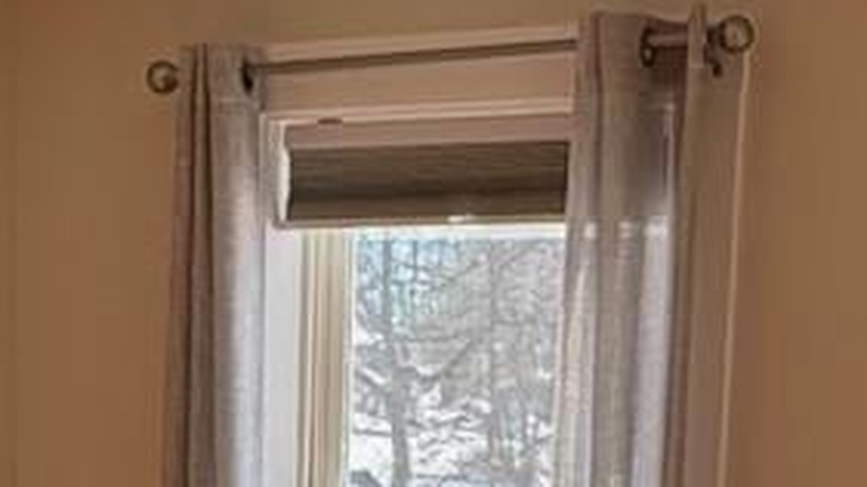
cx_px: 342
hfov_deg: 19.3
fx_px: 2552
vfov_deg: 9.8
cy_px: 1103
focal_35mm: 111
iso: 40
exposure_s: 1/361
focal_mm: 2.22
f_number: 2.2
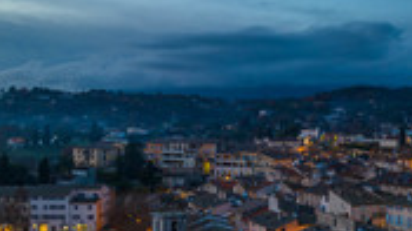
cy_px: 120
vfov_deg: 21.4
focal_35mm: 56
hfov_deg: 36.2
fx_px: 611
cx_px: 320
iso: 100
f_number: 8
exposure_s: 1/1.67
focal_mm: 12.3
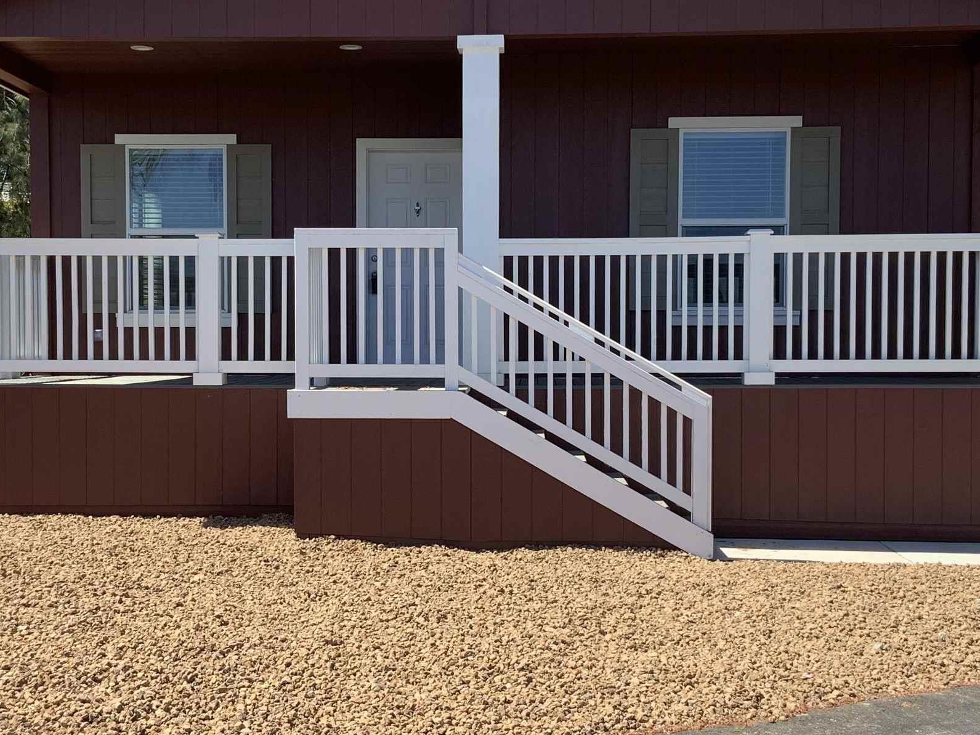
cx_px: 450
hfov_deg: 34.3
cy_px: 394
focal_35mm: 56
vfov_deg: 26.1
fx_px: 1585
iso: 16
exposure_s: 1/1168
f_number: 1.8
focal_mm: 3
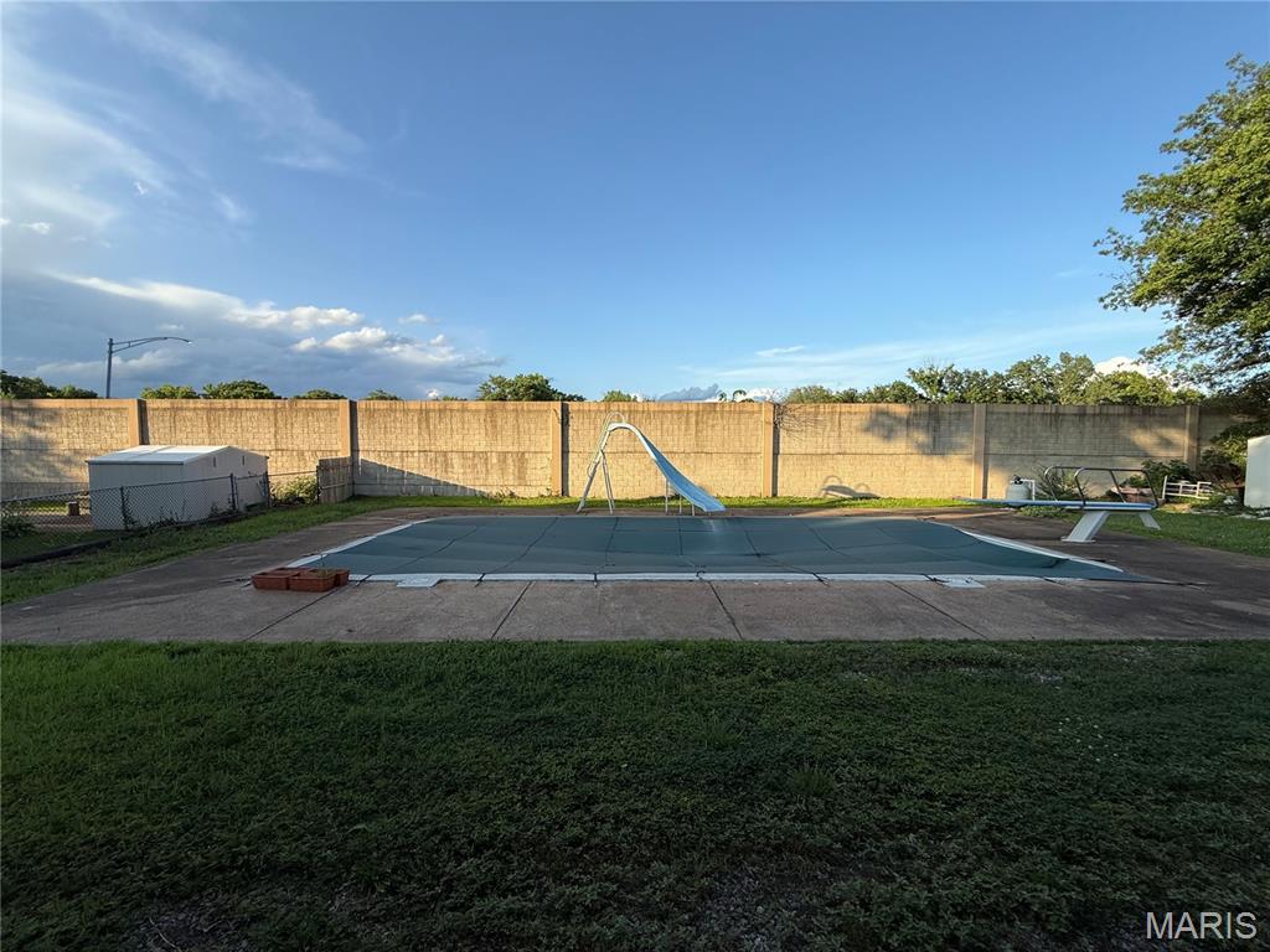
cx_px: 635
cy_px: 476
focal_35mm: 14
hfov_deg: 102.1
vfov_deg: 85.7
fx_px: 514
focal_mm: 2.22
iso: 50
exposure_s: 1/928
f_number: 2.2
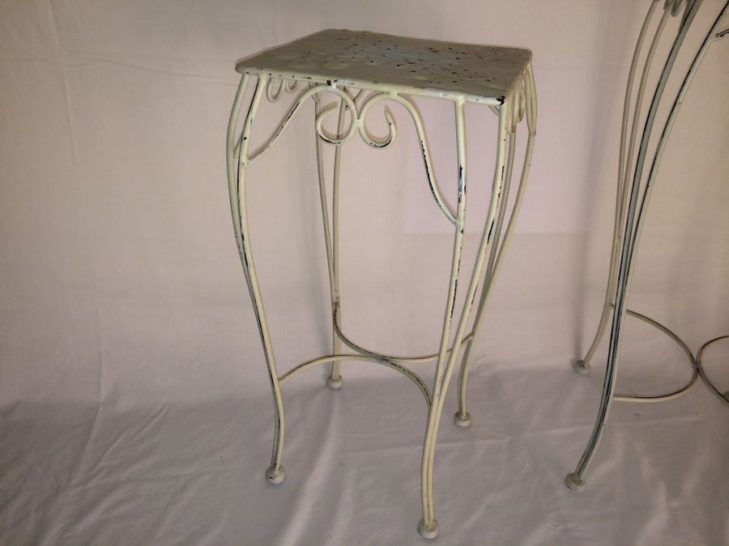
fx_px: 632
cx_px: 364
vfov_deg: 46.8
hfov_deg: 60.0
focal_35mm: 30
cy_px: 273
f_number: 2.2
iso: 32
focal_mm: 4.12
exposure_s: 1/42
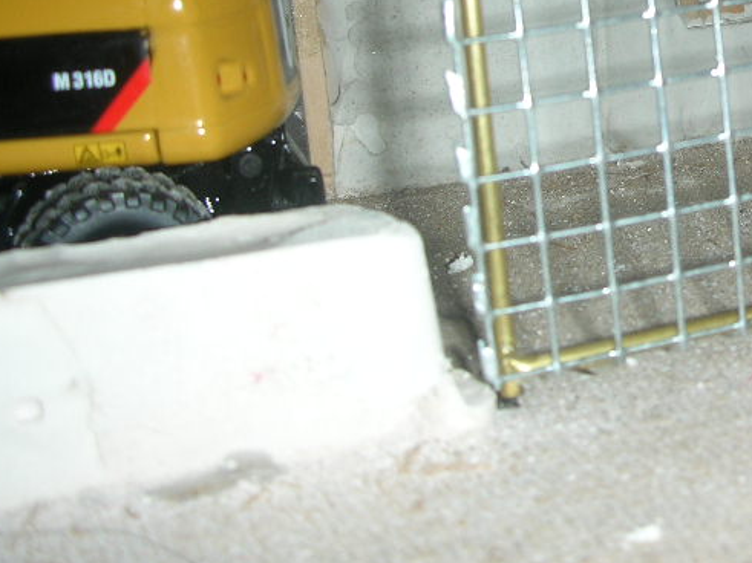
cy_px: 78
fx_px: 1585
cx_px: 737
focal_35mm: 73
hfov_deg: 25.5
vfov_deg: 19.8
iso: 50
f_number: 3
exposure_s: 1/60.1
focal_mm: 5.8
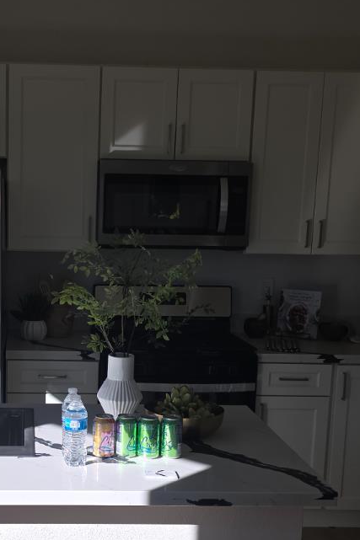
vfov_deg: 35.4
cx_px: 59
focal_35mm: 56
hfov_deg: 23.7
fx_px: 840
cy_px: 342
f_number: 1.7
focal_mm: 6.3
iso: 12
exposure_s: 1/341
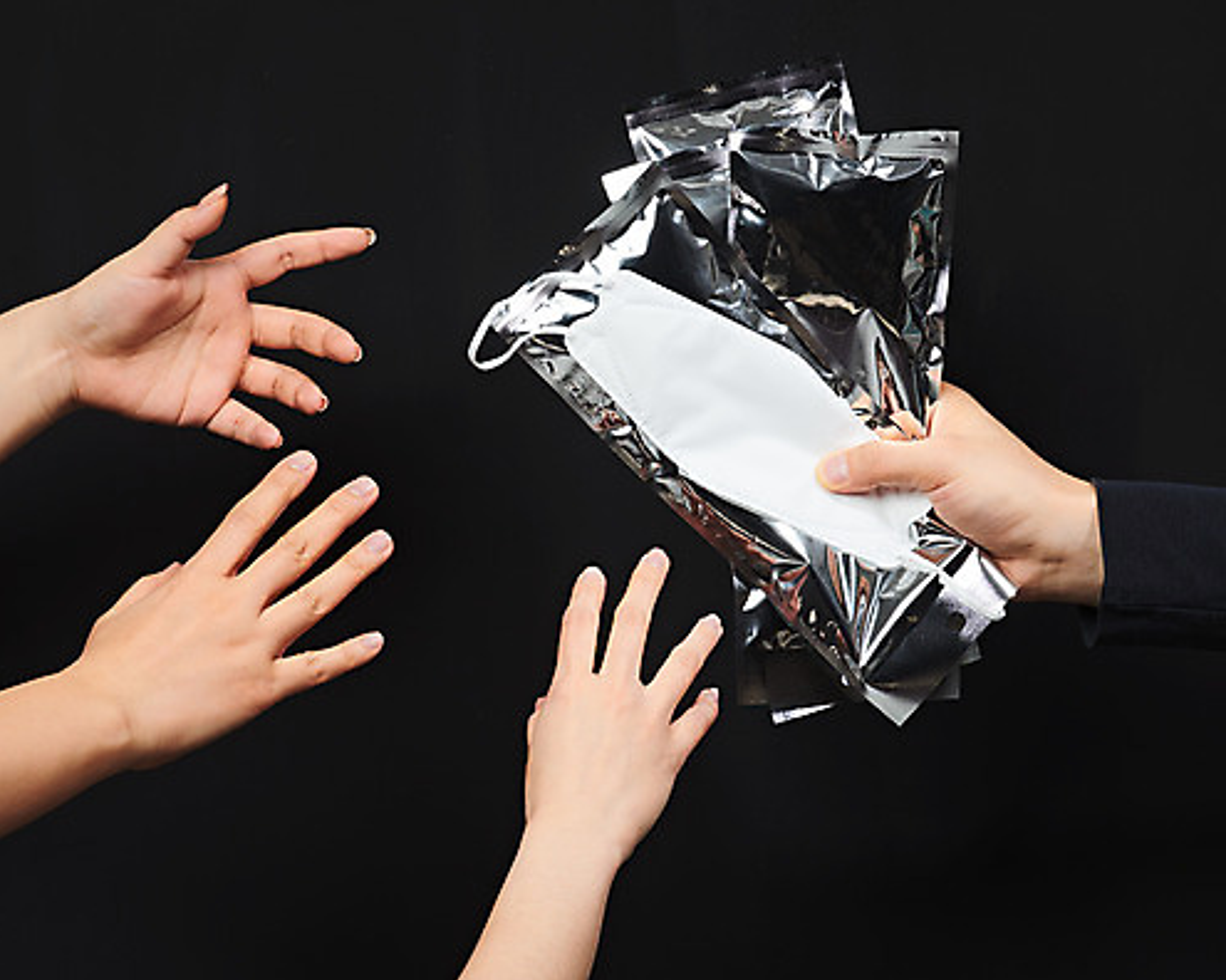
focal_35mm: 176
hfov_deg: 11.0
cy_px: 488
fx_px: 6386
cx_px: 521
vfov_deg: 8.8
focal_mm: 155
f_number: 14
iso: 100
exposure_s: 1/125
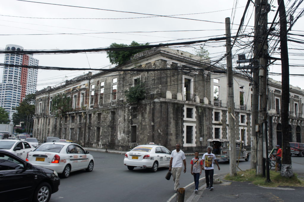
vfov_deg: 41.6
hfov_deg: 59.5
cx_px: 152
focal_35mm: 32
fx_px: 266
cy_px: 101
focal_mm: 21
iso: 200
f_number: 6.3
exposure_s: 1/125
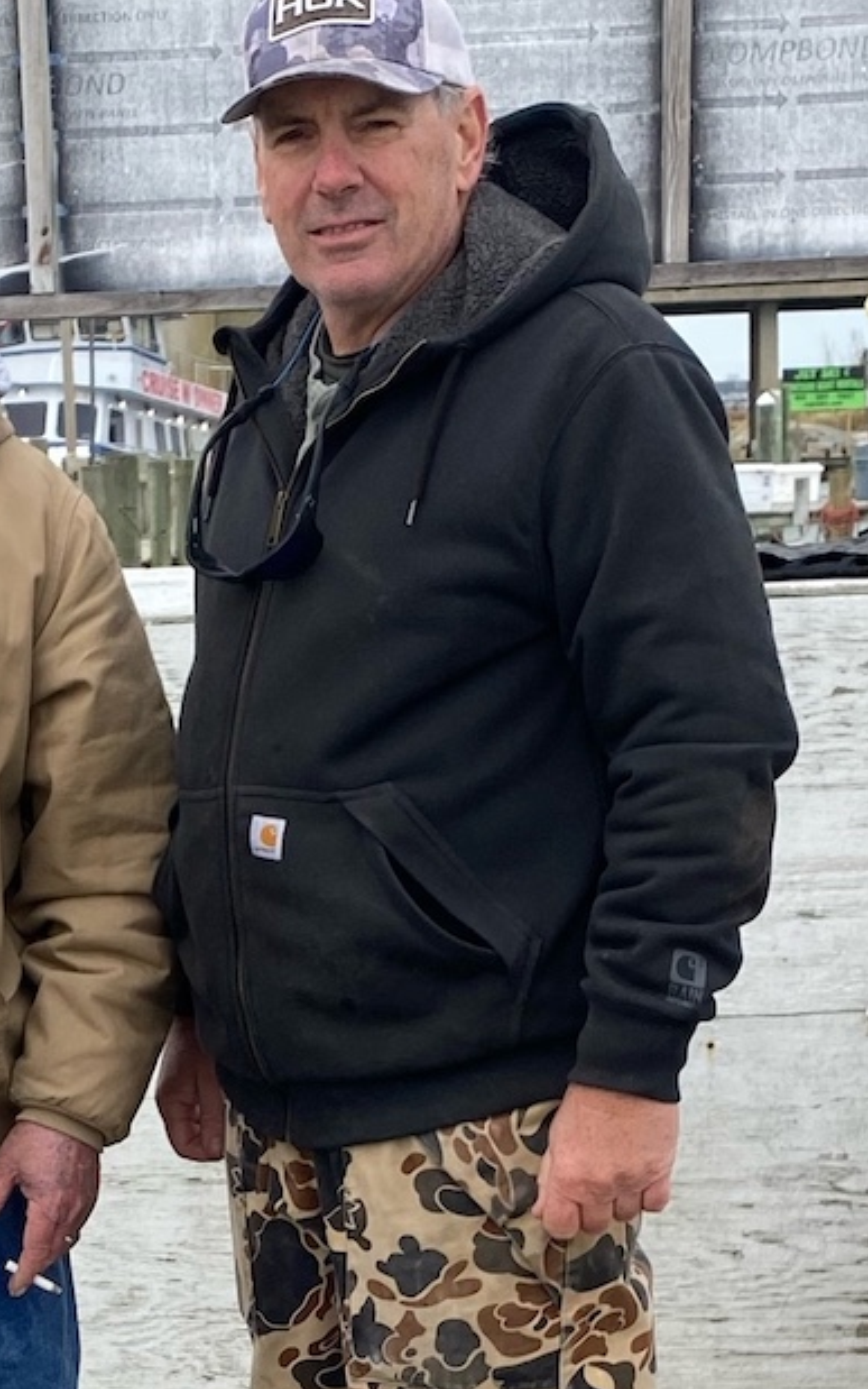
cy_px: 1378
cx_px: 150
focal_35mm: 89
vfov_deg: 22.4
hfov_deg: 14.6
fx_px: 3368
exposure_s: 1/517
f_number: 1.8
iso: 32
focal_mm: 4.25
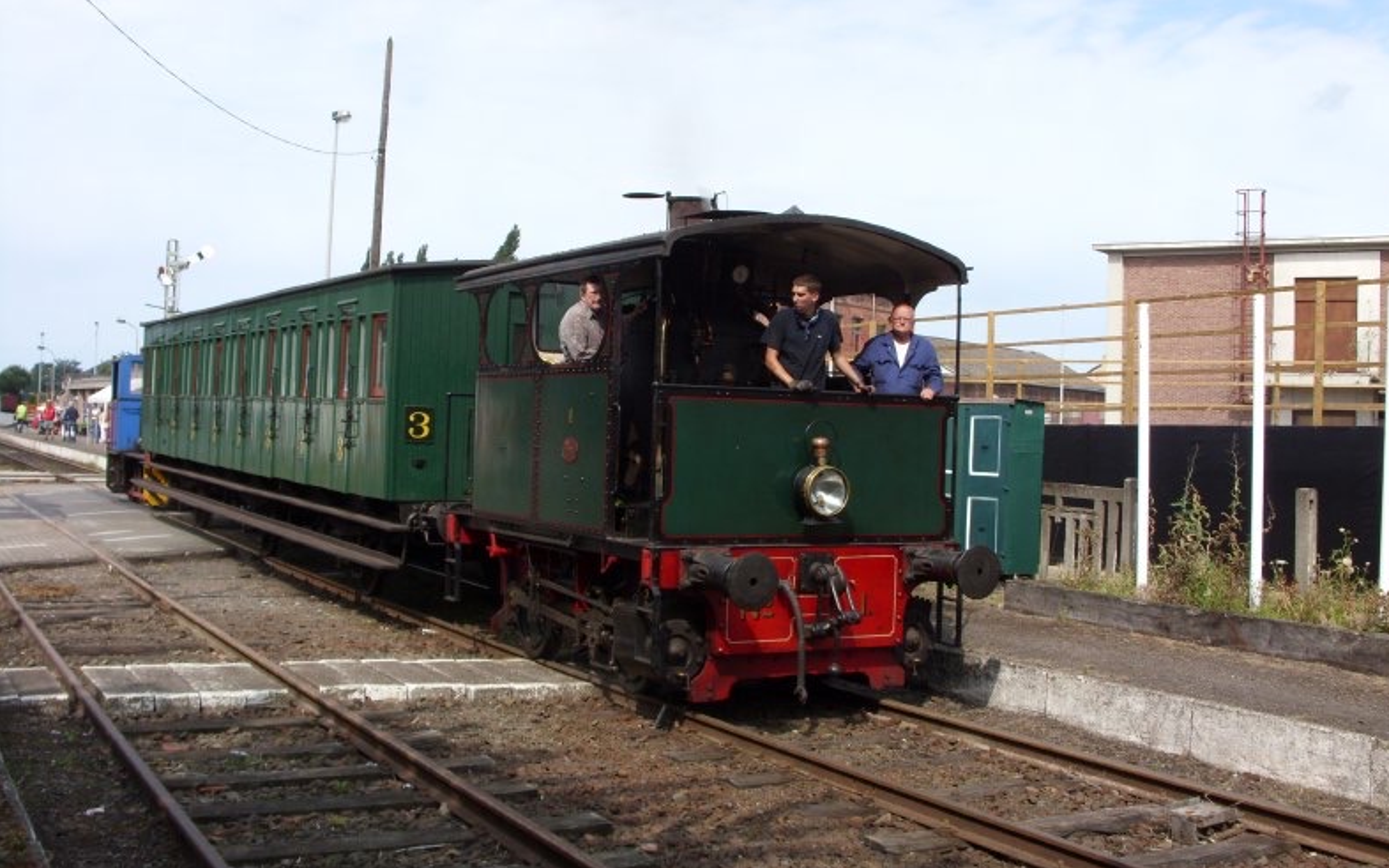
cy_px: 414
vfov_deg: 31.2
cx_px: 705
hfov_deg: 48.2
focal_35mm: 41
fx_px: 1552
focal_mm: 6.3
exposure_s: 1/323
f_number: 4.9
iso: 50
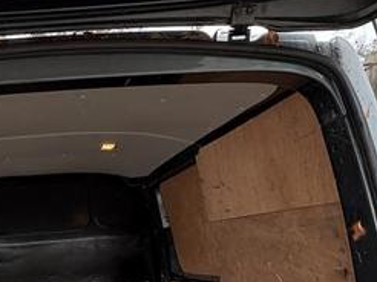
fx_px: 555
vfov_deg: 25.3
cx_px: 63
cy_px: 348
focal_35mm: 51
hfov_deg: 36.0
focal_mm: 2.22
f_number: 2.2
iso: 200
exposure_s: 1/99
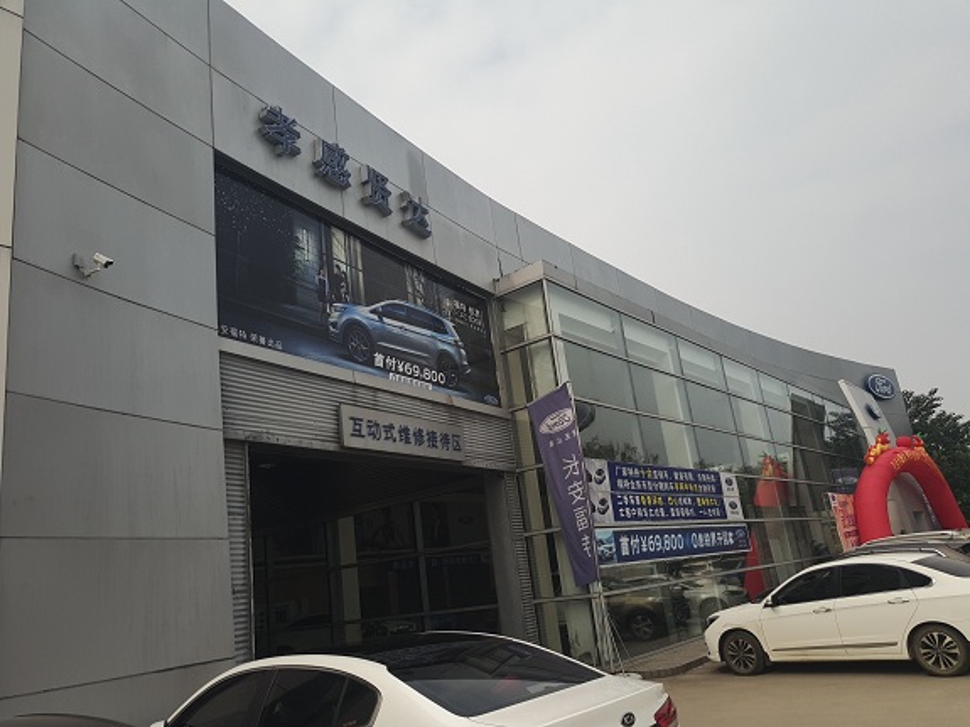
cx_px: 485
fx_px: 868
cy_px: 364
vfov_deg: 45.4
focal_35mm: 31
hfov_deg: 58.4
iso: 40
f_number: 2
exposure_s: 1/1355
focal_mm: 3.75
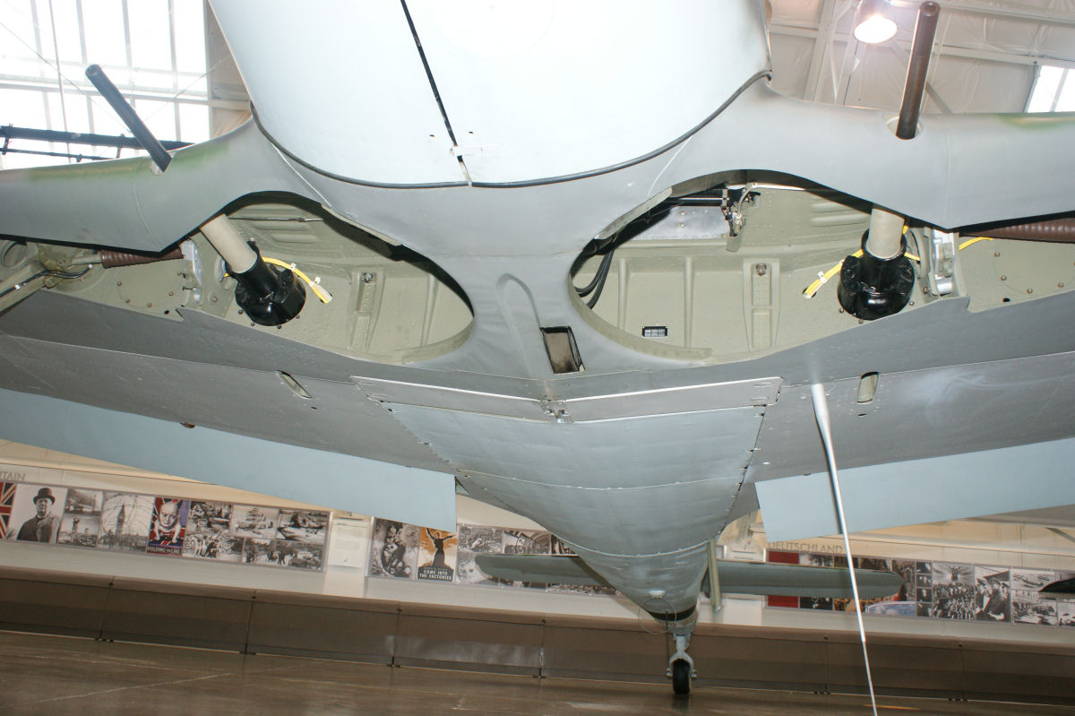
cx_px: 538
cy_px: 358
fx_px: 895
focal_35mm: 30
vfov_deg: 43.6
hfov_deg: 62.0
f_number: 5.6
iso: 400
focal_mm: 20
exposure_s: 1/60
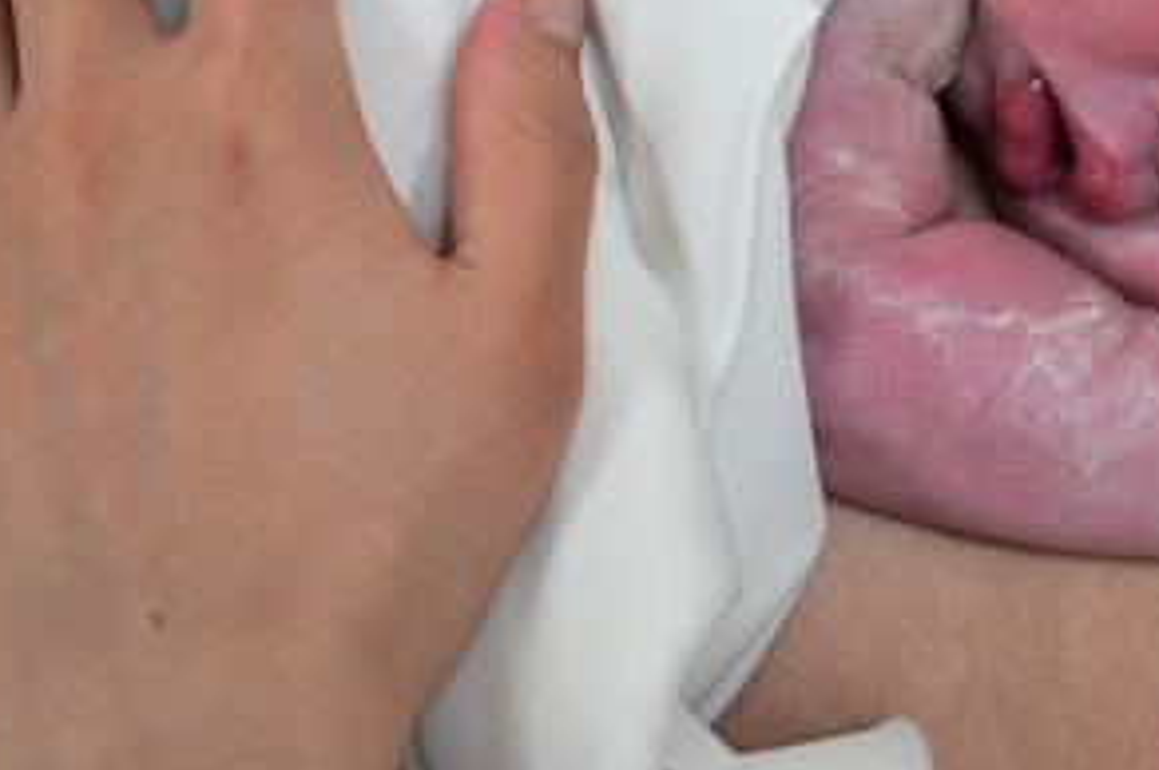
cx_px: 1107
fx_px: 5242
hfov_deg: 12.5
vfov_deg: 8.4
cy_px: -8
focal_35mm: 163
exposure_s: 1/60
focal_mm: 70
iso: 800
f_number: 4
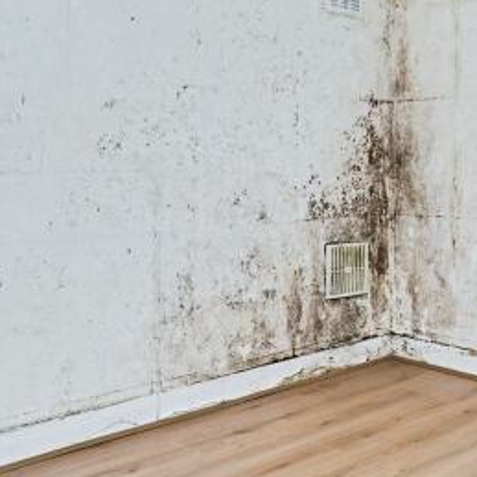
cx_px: 438
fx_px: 733
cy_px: 200
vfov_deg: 36.0
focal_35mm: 47
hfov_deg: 33.9
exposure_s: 1/100
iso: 200
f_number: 8
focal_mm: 14
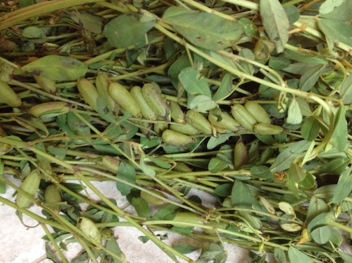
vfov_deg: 31.4
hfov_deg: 41.3
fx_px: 467
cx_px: 176
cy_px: 161
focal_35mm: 46
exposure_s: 1/20
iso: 160
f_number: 2.4
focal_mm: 4.28
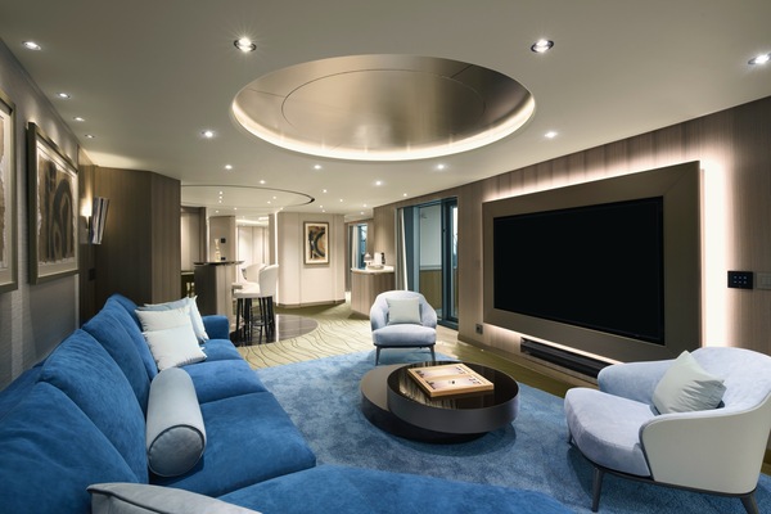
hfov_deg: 93.3
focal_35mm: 17
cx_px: 386
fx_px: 364
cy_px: 257
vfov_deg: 70.4
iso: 400
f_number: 11
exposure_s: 8
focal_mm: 17
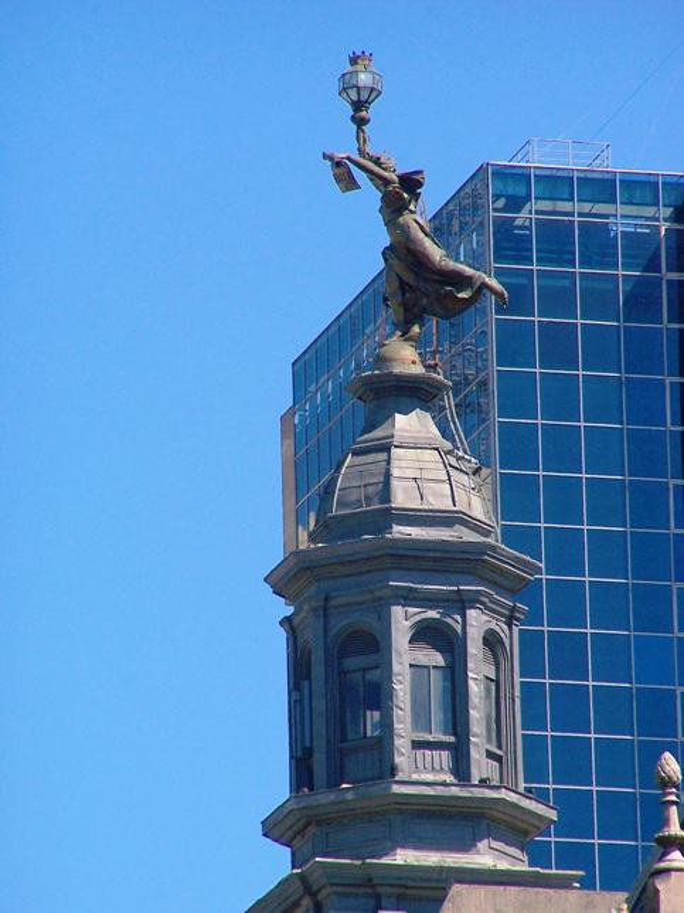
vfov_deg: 5.4
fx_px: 9669
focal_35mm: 367
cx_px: 342
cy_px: 456
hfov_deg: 4.1
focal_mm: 60.8
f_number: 5
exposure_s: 1/1000
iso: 80
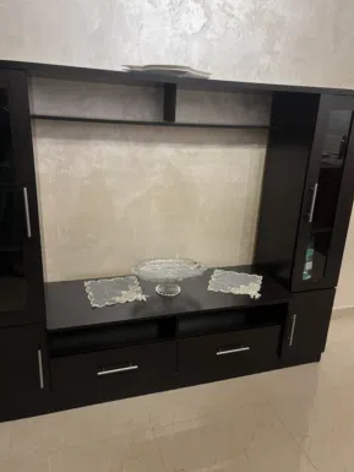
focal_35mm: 27
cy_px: 232
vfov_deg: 65.3
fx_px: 368
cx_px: 183
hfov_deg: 51.4
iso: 400
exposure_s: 1/33
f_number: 1.6
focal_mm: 5.1
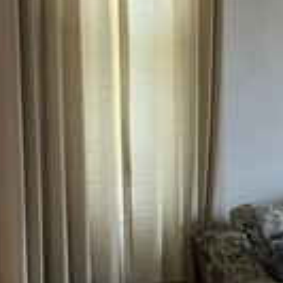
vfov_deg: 9.7
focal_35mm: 177
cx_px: 477
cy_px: 340
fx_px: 1637
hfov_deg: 9.5
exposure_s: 1/121
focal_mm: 5.7
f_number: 1.5
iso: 100
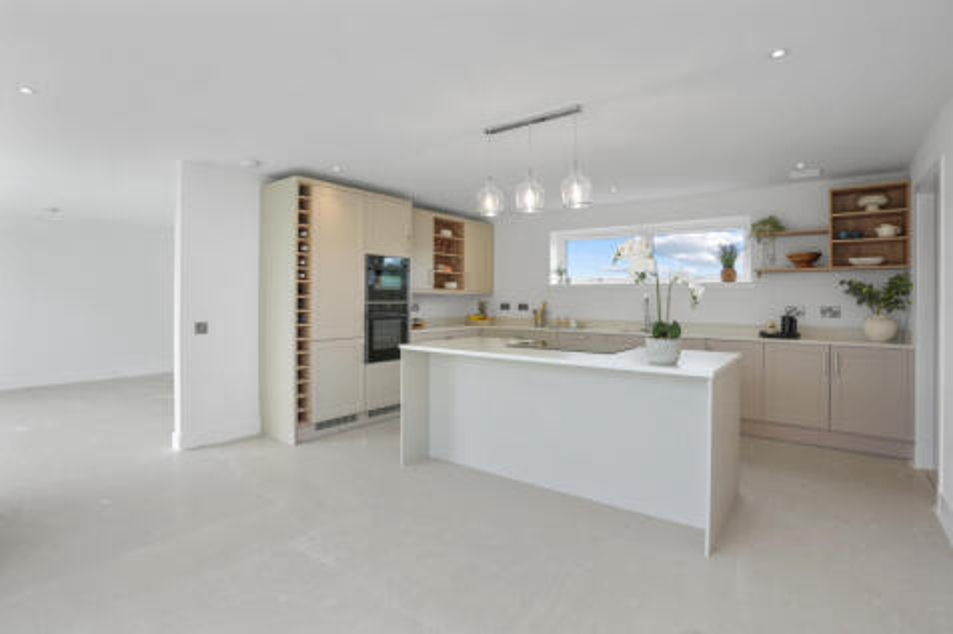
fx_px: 450
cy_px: 317
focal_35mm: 17
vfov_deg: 70.4
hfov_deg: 93.3
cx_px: 476
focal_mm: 17
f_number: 7.1
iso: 250
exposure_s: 1/15
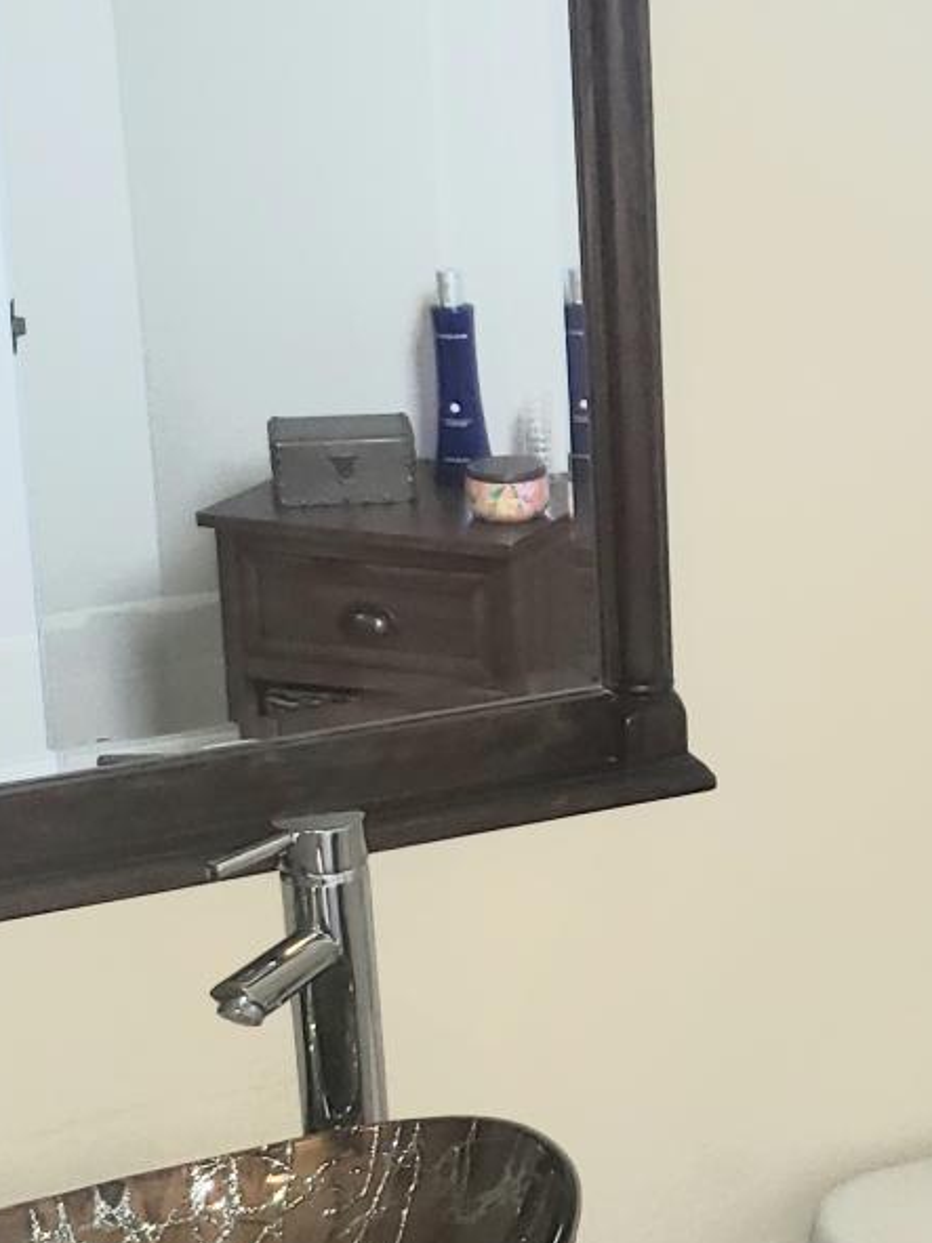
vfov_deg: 22.3
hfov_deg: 16.4
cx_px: 951
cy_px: 652
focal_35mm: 88
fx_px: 3160
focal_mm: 4.3
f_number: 1.5
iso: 80
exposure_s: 1/30
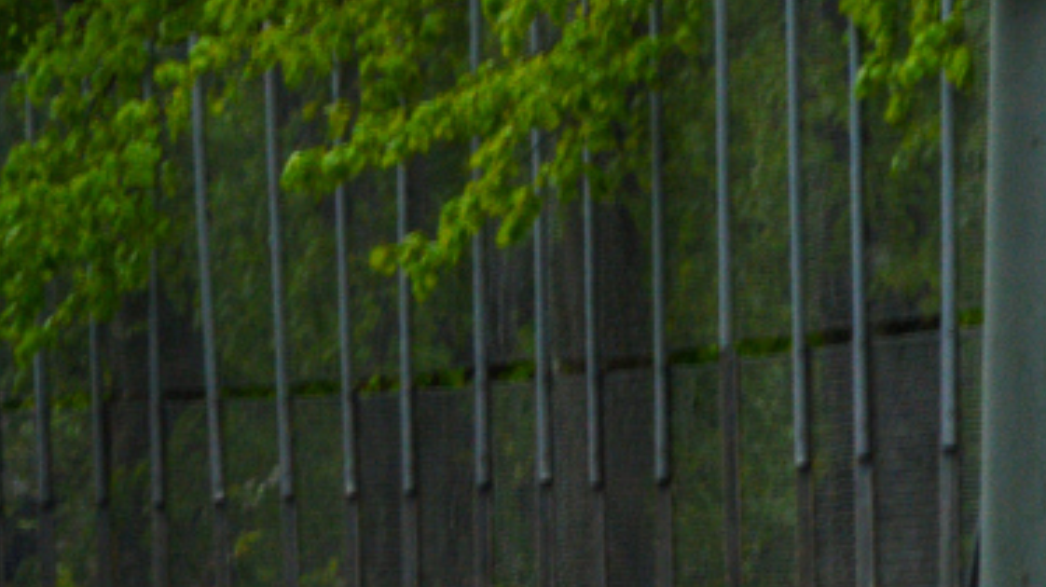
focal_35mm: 982
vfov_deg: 1.2
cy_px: 330
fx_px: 27225
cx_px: -626
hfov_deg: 2.2
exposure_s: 1/100
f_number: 18
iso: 400
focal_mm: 180
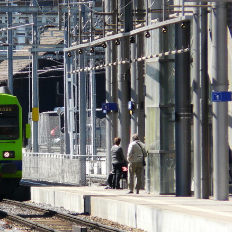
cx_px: -13
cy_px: 131
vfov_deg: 1.8
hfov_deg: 1.8
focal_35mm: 996
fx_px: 7552
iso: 100
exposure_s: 1/250
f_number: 5
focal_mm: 81.1
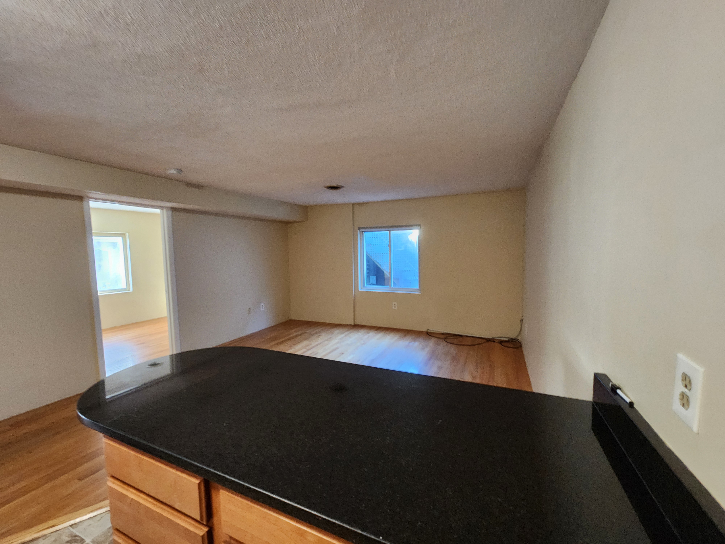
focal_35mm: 13
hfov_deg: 106.2
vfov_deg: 89.9
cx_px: 362
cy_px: 272
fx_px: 272
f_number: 2.2
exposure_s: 1/30
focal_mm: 2.2
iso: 320
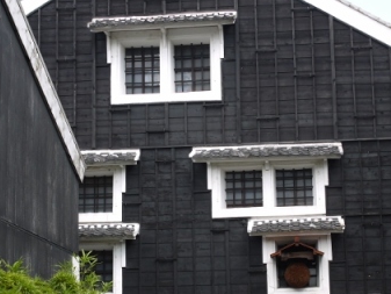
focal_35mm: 95
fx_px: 1073
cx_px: 219
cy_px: 188
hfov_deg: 20.6
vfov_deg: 15.5
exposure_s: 1/1600
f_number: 1.8
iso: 160
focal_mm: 25
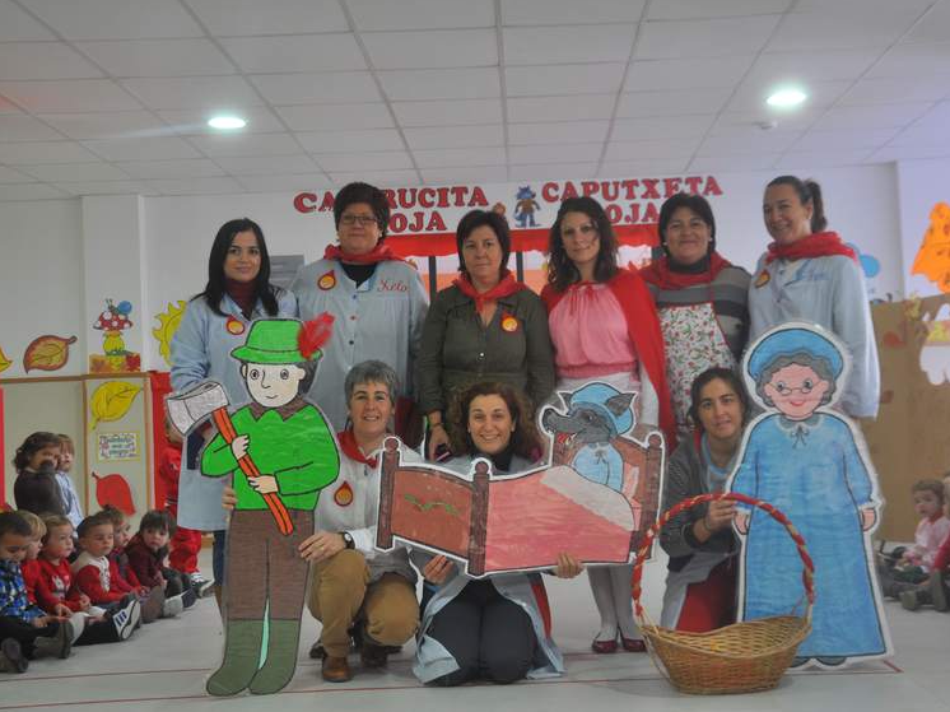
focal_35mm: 46
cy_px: 355
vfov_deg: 31.5
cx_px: 518
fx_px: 1262
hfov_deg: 41.2
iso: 400
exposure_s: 1/30
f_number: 5.6
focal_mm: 28
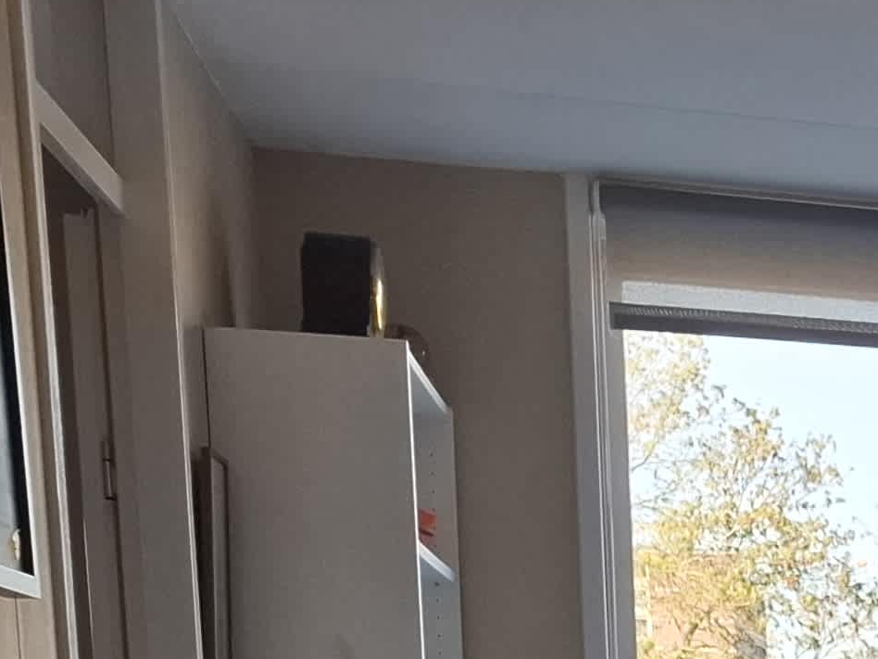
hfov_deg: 16.5
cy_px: 1229
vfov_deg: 13.3
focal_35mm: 99
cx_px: 1599
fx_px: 2511
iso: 50
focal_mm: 5.5
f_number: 1.8
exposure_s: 1/102
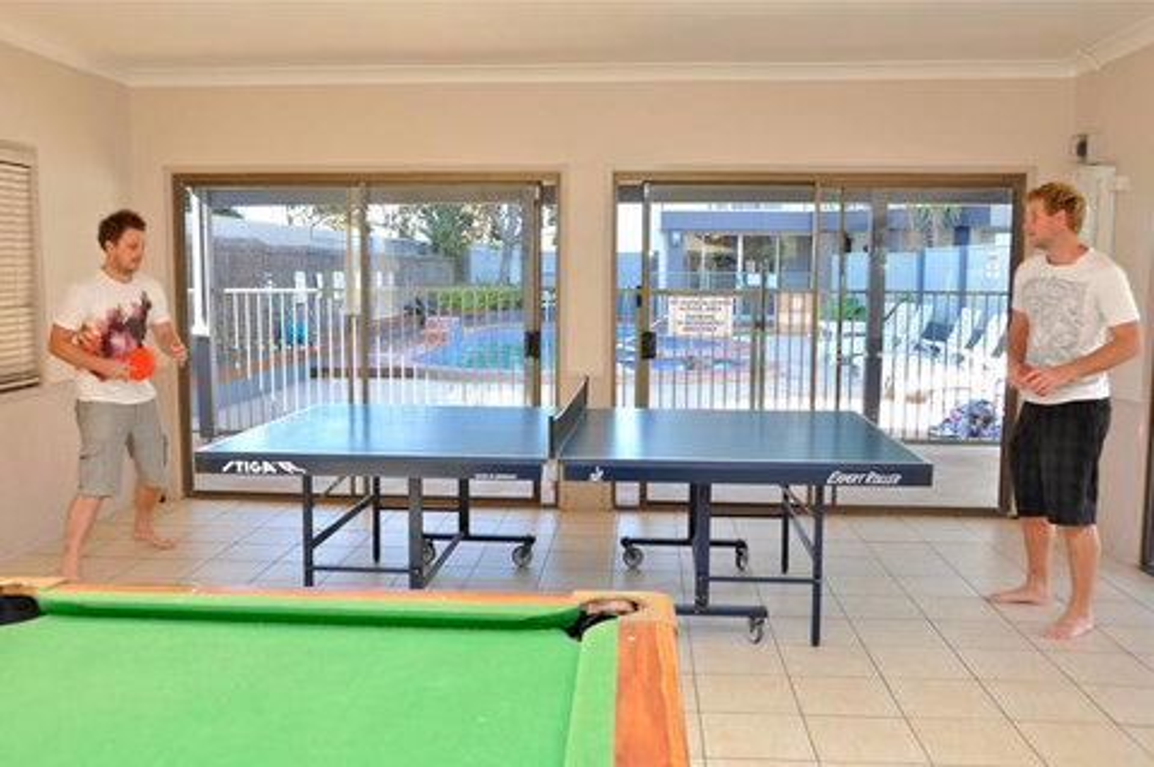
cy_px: 384
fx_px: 1057
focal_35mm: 33
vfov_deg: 39.9
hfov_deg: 57.3
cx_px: 577
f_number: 7.1
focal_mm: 22
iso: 200
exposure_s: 1/50
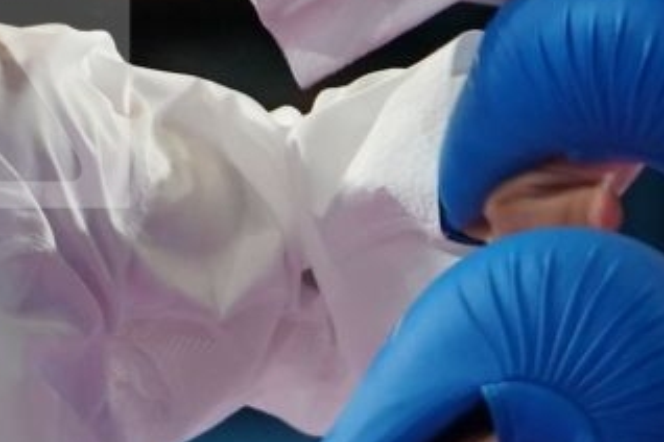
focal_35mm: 1628
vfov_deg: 0.8
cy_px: 19
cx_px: 643
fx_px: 30025
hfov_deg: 1.3
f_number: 2.8
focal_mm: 192
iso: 1000
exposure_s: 1/1000
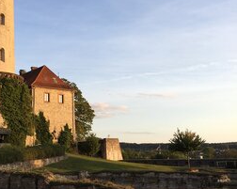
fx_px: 378
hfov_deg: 34.3
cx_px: 69
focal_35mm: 54
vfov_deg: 28.0
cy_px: 102
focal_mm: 4.15
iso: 25
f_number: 2.2
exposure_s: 1/370
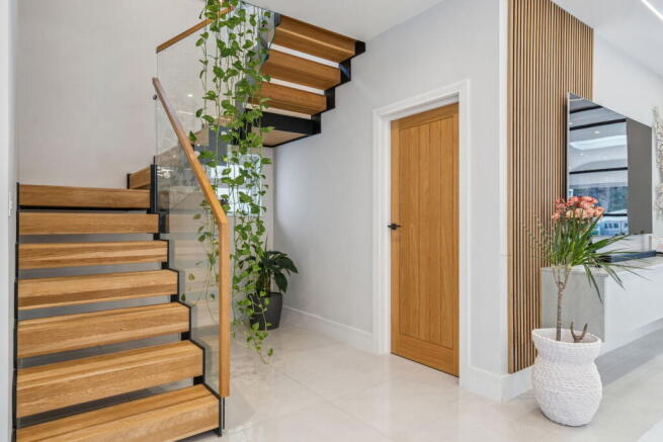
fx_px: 387
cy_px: 221
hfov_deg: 81.2
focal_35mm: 21
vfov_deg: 59.5
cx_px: 332
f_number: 6.3
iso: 400
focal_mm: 21
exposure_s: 1/10
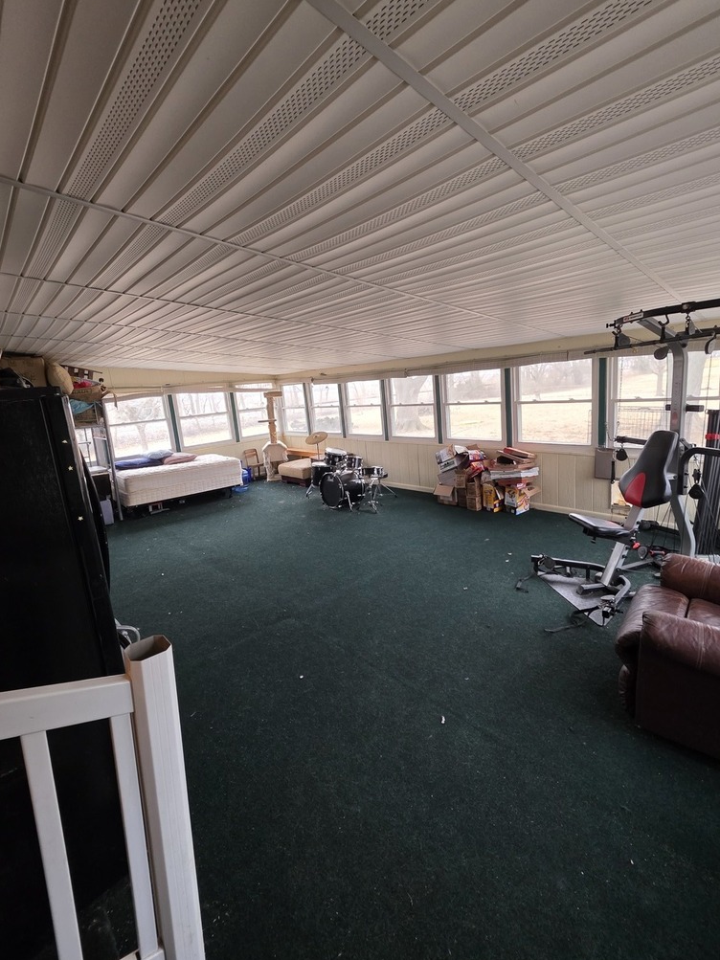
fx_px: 388
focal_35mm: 14
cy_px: 456
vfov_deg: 102.0
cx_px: 372
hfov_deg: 85.6
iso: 500
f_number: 1.9
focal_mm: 2.2
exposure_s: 1/60
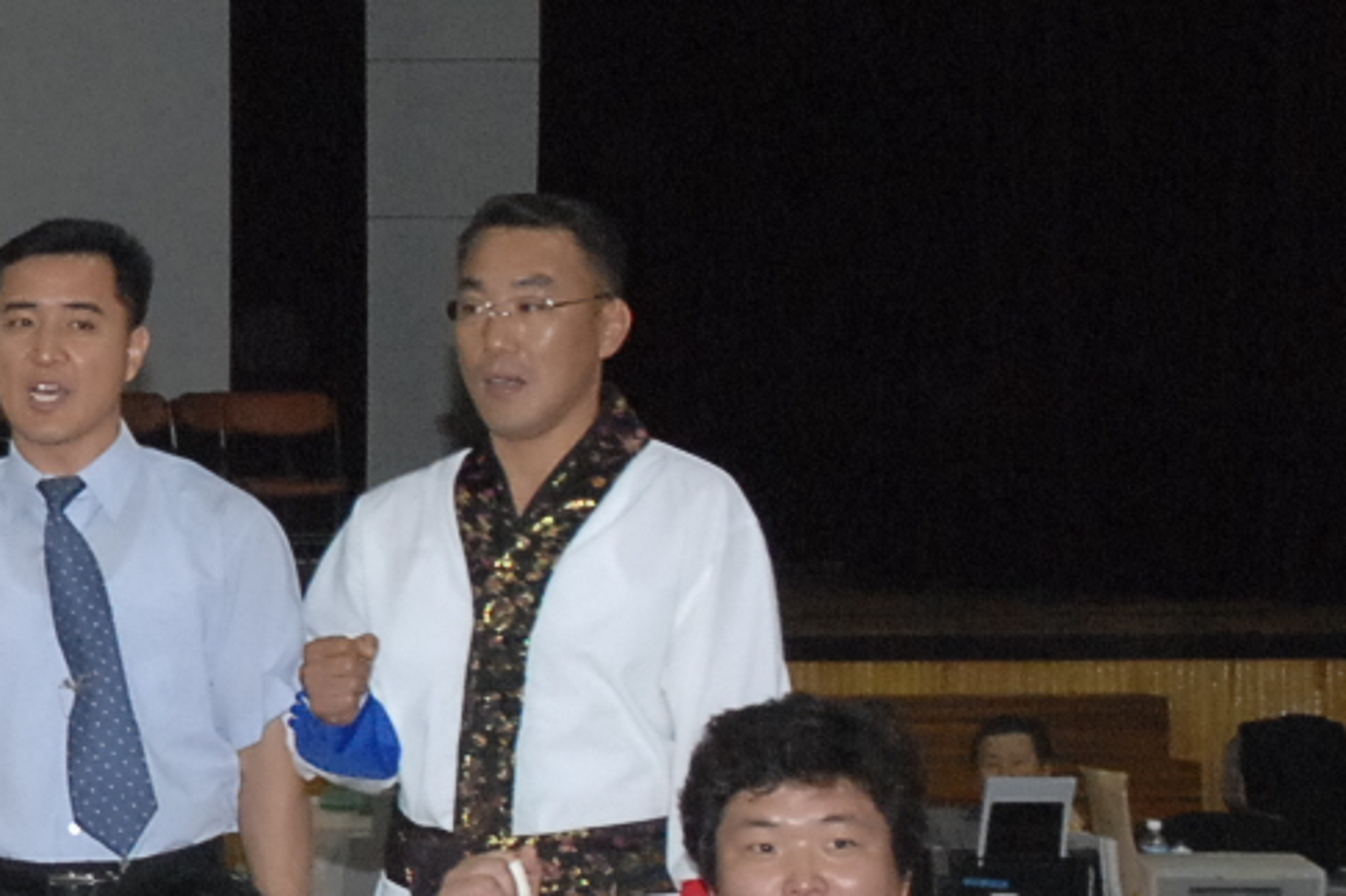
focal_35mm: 178
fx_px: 6658
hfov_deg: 10.6
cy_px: 230
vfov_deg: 7.7
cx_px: -1288
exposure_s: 1/60
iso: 800
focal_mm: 27
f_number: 6.7
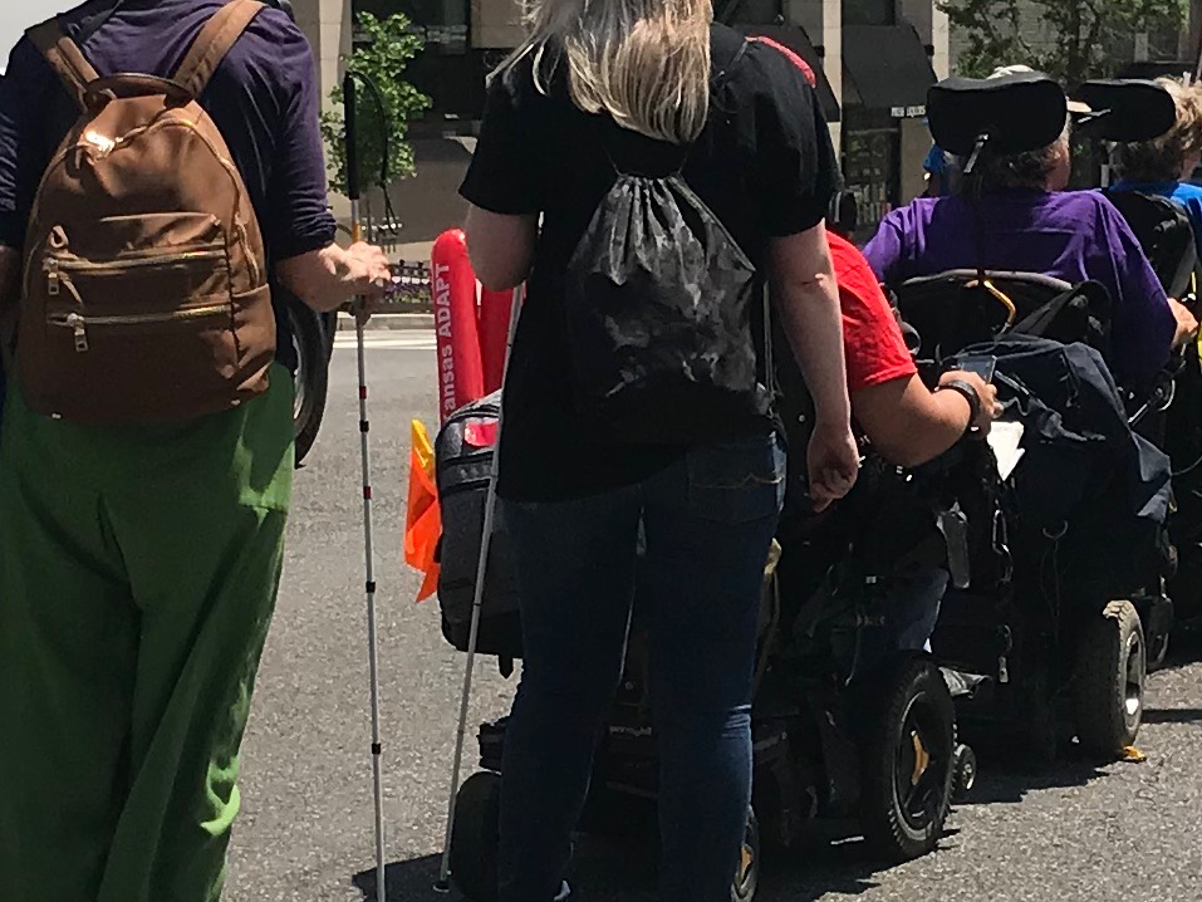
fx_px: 4098
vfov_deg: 12.6
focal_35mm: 118
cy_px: 501
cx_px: 782
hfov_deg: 16.7
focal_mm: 3.99
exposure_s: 1/2740
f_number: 1.8
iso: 20
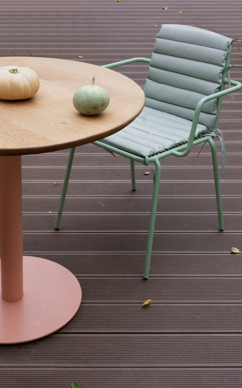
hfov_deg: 24.4
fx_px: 559
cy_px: 196
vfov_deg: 38.2
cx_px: 115
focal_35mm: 53
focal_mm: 34.3
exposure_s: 1/15
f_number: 16
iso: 400
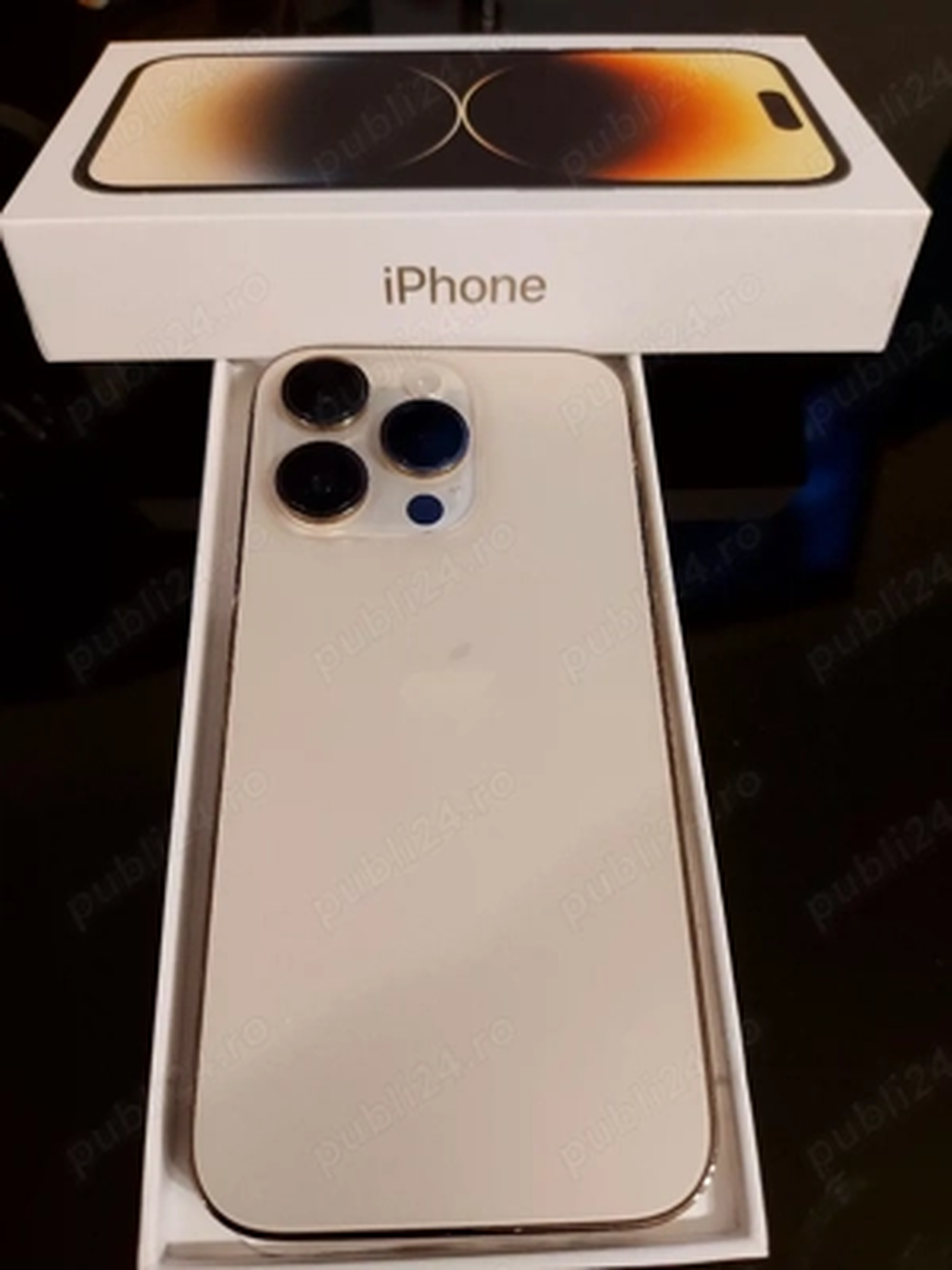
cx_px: 476
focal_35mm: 24
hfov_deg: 56.8
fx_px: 880
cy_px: 635
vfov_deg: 71.6
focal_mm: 5.23
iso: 200
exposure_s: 1/50
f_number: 1.8
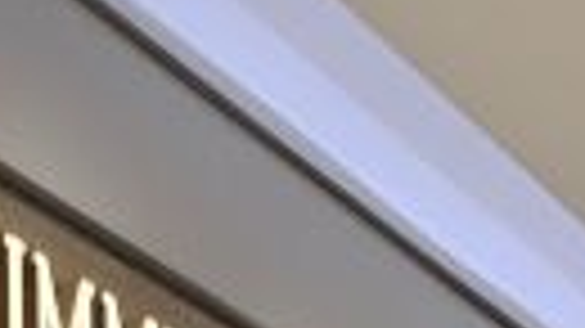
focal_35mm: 170
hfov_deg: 12.0
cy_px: 1090
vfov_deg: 6.4
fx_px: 2636
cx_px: -310
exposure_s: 1/100
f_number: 2.2
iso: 50
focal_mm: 4.15
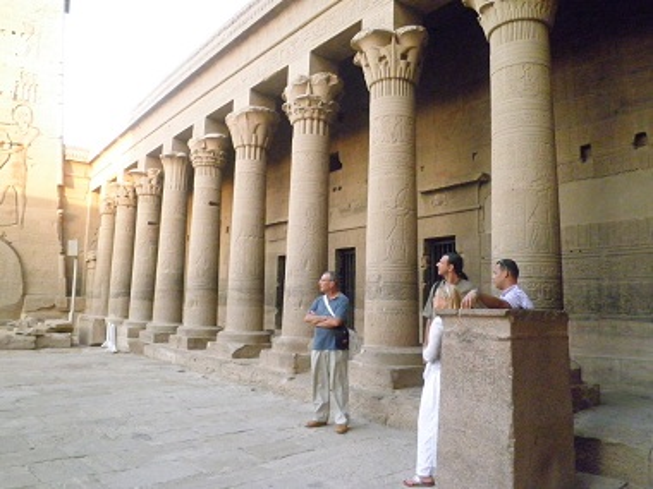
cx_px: 326
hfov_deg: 67.3
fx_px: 490
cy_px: 244
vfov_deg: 53.1
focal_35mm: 26
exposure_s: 1/250
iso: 800
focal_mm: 4.7
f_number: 2.8
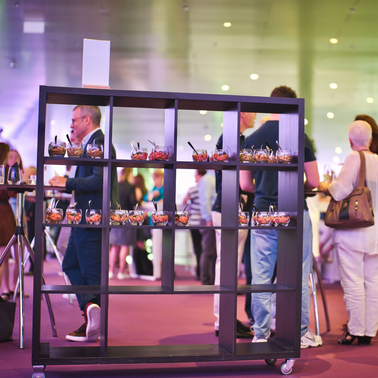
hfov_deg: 26.8
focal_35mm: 64
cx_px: 245
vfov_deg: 26.9
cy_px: 189
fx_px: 791
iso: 320
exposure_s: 1/125
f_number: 1.2
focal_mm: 50
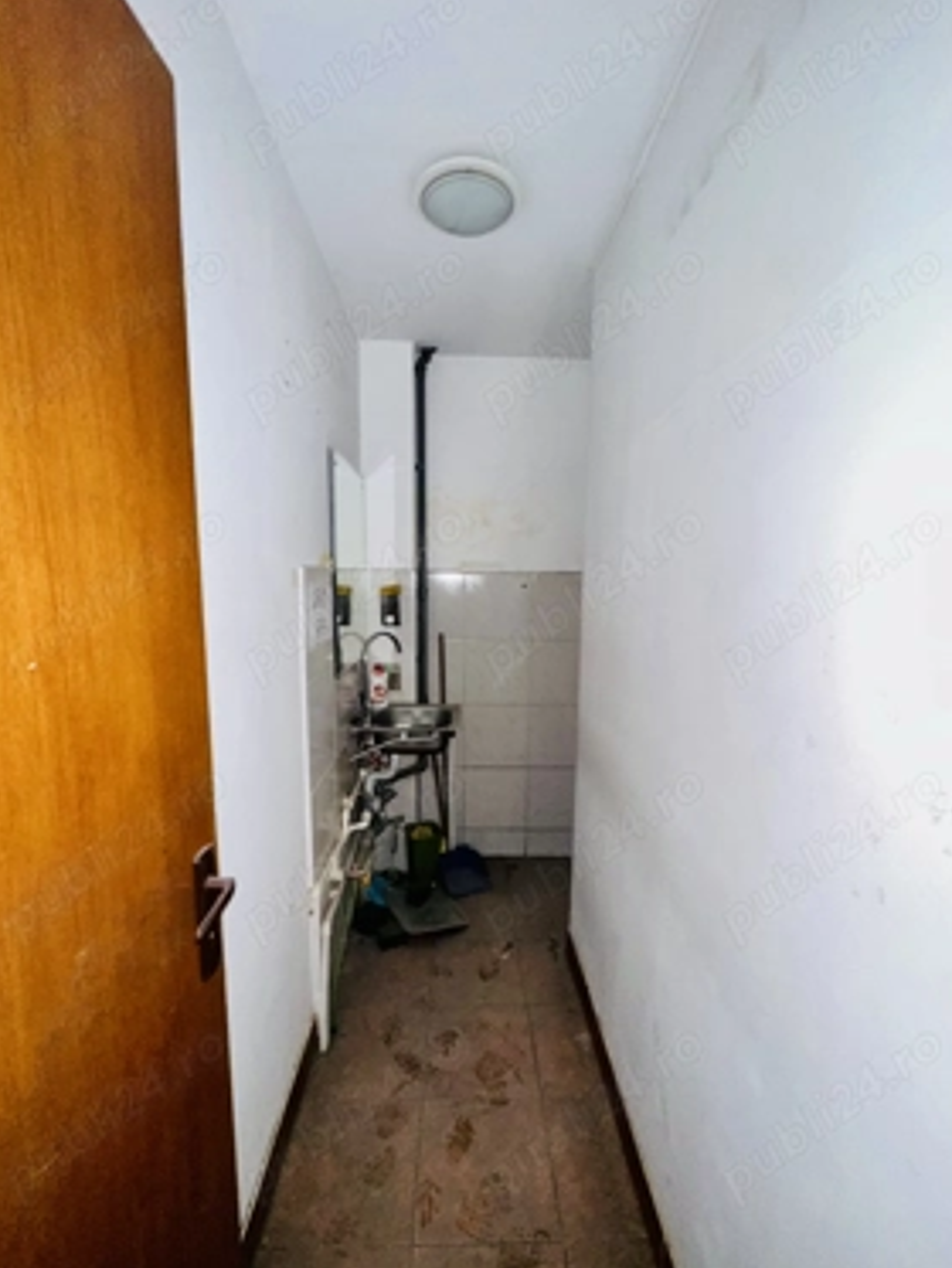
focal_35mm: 15
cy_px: 649
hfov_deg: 81.8
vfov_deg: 98.1
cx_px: 473
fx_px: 550
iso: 200
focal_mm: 2.22
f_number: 2.2
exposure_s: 1/20
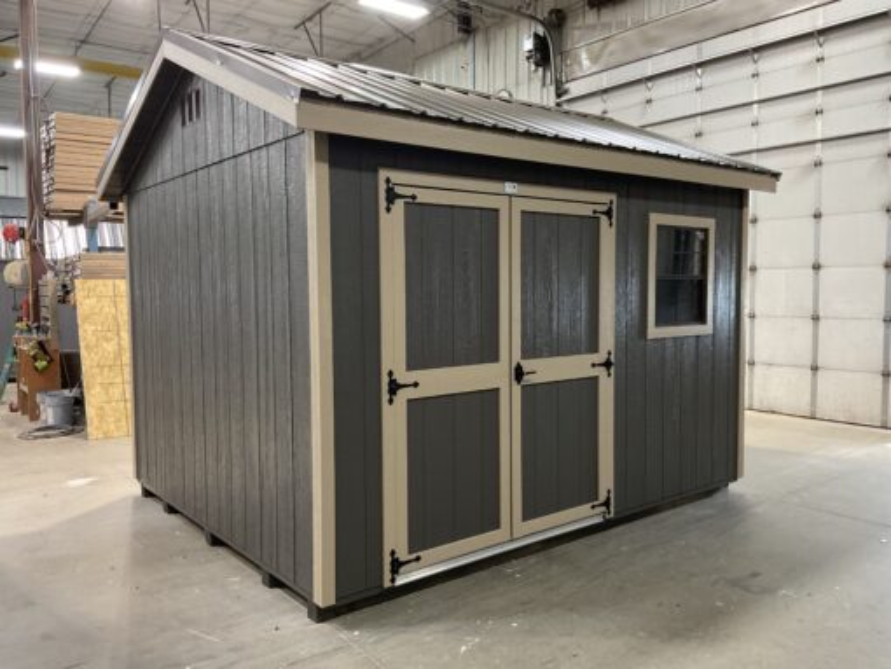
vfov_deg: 48.3
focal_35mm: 29
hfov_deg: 61.6
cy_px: 334
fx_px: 747
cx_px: 446
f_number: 1.8
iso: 160
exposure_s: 1/60
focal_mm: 3
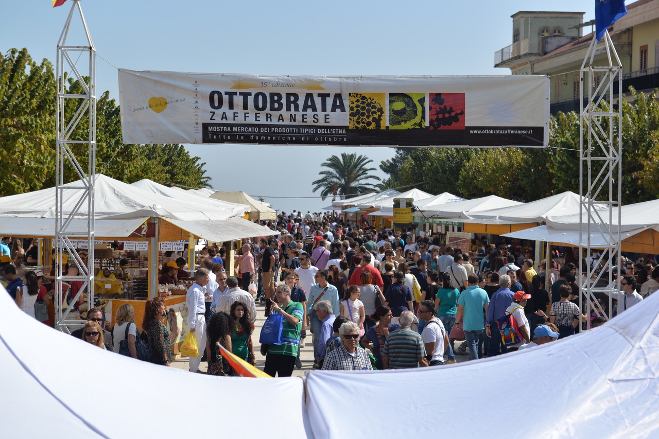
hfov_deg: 28.8
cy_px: 220
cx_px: 330
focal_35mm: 70
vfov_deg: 19.5
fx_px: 1281
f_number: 7.1
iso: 200
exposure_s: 1/1000
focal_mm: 70
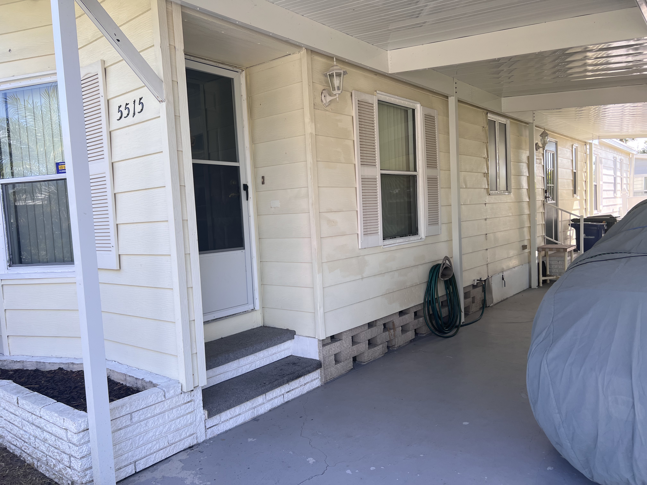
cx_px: 324
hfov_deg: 67.3
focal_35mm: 26
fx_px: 486
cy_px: 242
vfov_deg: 53.1
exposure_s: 1/471
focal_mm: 5.7
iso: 50
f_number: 1.5
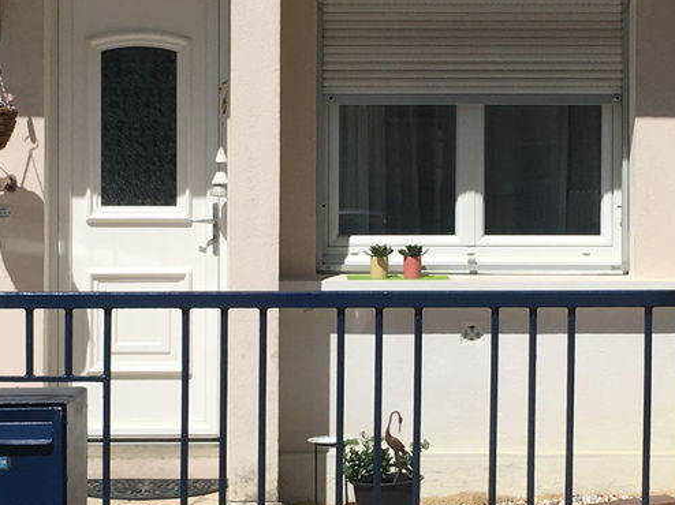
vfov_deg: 15.7
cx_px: 316
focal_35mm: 94
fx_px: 1832
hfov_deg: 20.9
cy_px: 225
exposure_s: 1/2959
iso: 25
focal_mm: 4.15
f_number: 2.2
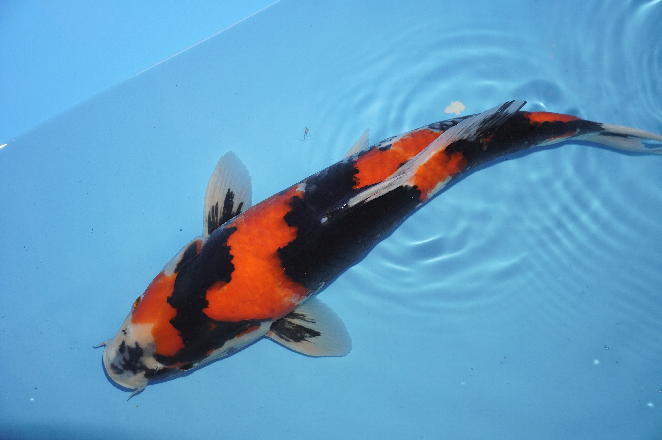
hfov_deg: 36.9
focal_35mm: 54
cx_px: 331
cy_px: 220
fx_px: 992
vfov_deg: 25.0
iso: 1000
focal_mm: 36
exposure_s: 1/160
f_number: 4.5
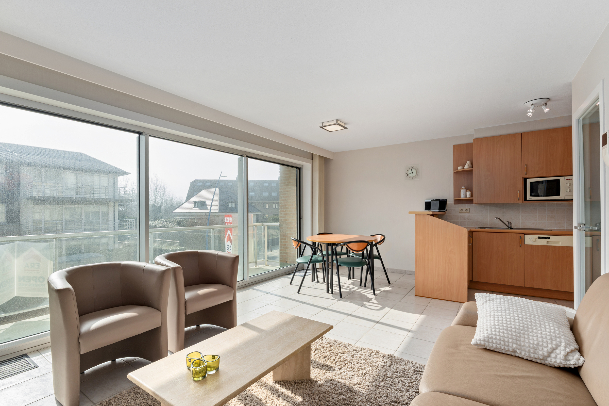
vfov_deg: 70.4
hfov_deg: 93.3
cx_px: 304
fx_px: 288
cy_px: 203
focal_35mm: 17
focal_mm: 17
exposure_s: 1/30
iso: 320
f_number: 11
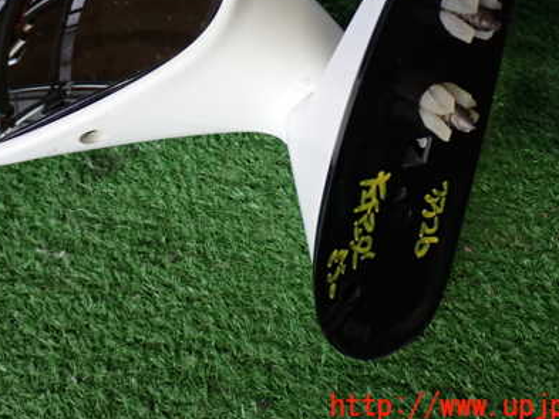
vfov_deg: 25.0
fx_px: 937
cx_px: 225
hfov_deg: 33.1
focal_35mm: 58
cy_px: 105
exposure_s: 1/40
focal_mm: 6.83
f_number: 2.7
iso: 250
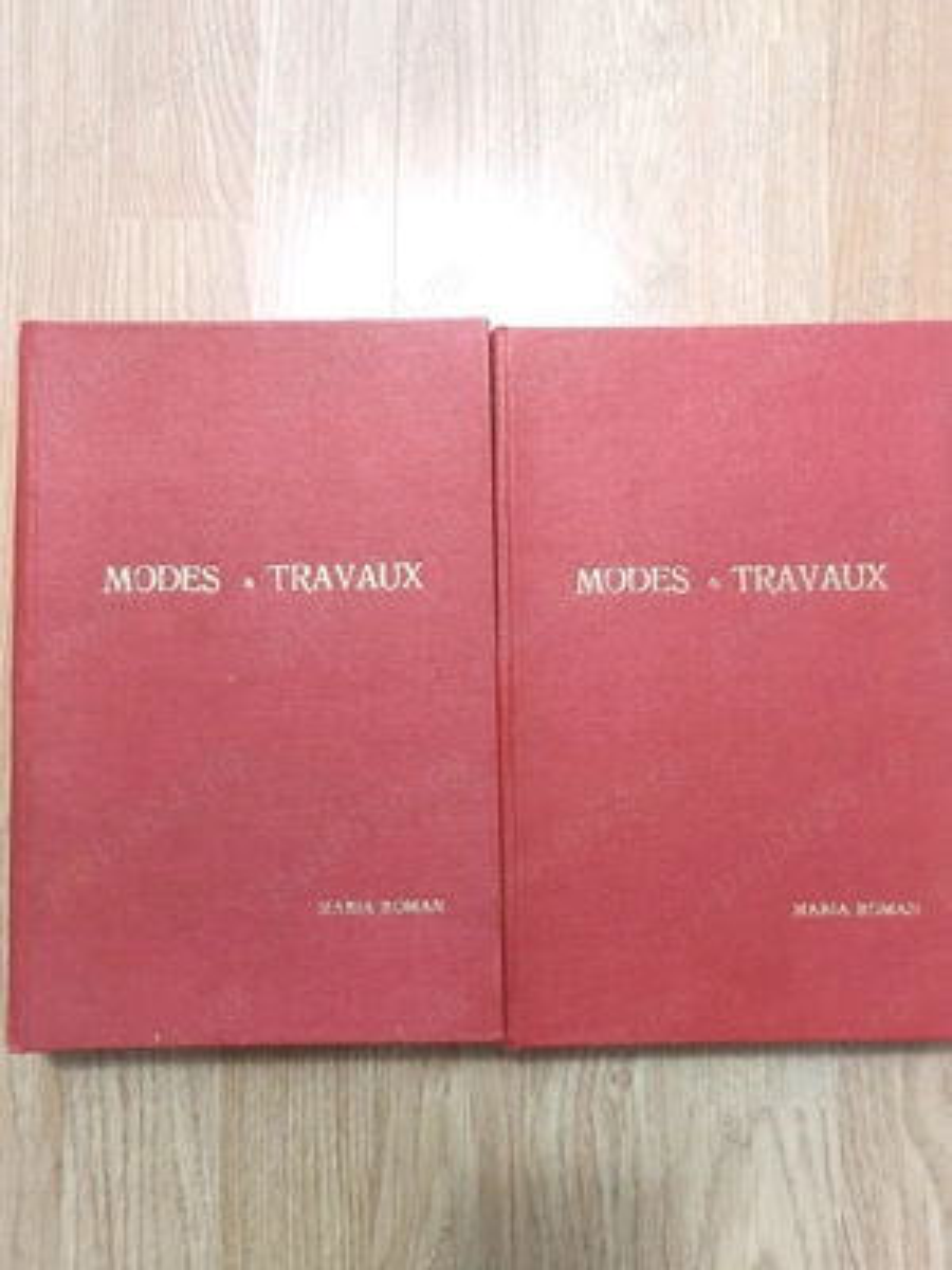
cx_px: 476
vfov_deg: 71.6
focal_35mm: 24
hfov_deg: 56.8
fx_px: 880
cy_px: 635
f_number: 1.8
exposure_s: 1/24
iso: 640
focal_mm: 5.23
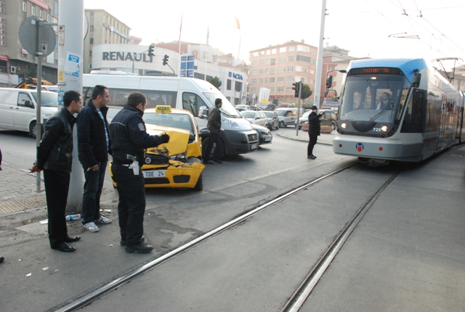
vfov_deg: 48.2
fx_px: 350
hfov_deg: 67.3
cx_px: 232
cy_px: 156
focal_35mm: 27
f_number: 9
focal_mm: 18
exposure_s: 1/320
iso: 1000
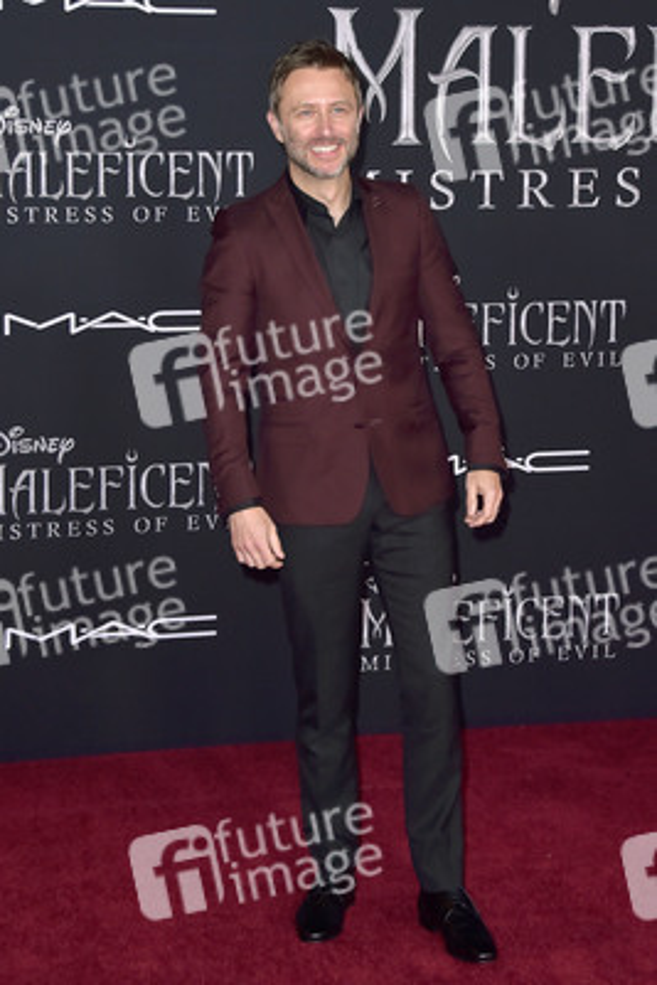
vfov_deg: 32.4
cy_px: 492
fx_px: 1696
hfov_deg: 21.9
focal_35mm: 62
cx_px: 328
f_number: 7.1
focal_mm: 62
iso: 500
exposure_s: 1/250
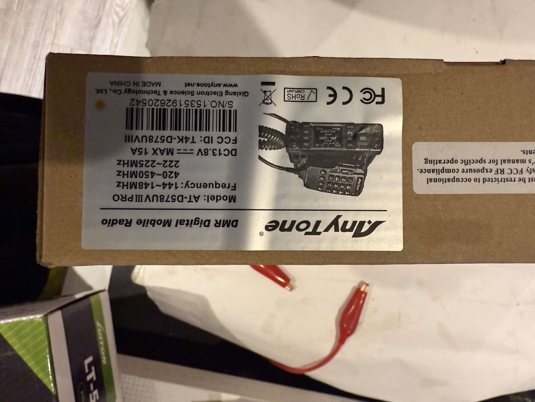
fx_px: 371
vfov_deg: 56.8
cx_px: 268
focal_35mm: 24
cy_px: 201
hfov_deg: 71.6
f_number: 2.2
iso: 400
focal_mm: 2.22
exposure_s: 1/60
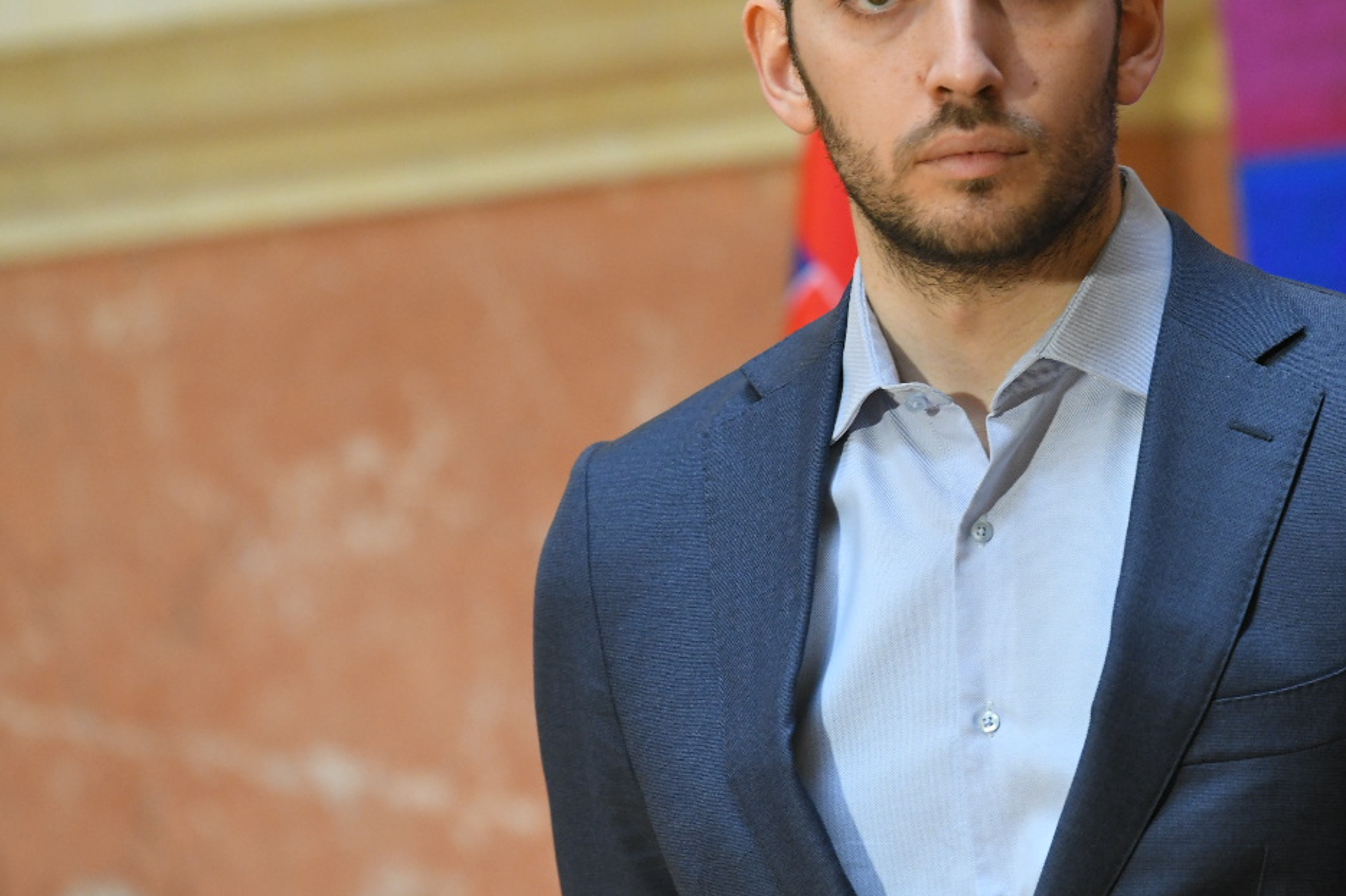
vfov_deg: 4.0
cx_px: 987
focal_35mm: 347
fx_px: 12969
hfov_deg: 5.9
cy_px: 246
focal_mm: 200
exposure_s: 1/200
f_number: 4
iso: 2500
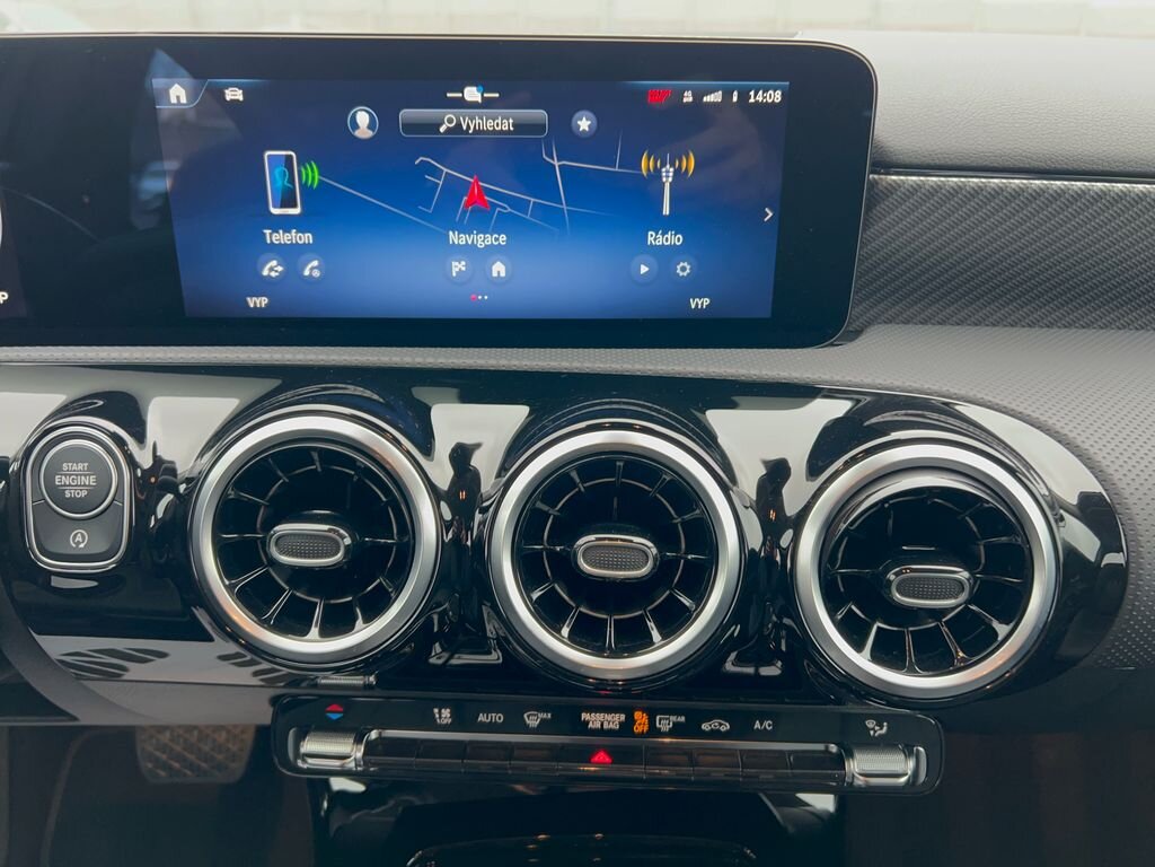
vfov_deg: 53.1
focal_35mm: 26
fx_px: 868
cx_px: 578
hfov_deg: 67.3
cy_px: 434
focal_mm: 5.7
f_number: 1.5
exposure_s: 1/38
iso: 80
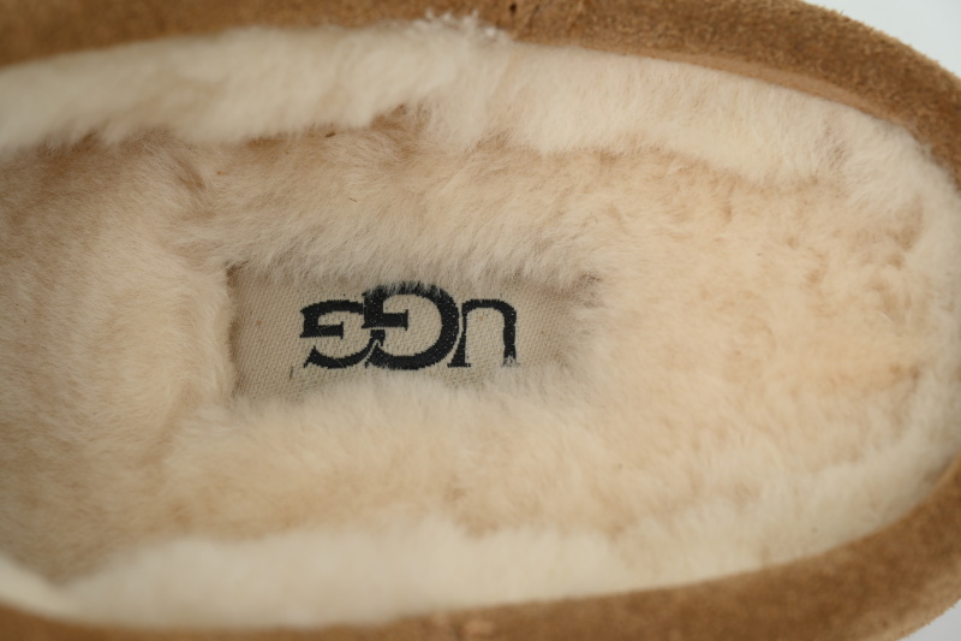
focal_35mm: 120
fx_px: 3202
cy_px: 320
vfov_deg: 11.4
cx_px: 480
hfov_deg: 17.1
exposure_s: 1/100
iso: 400
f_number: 10
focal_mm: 120
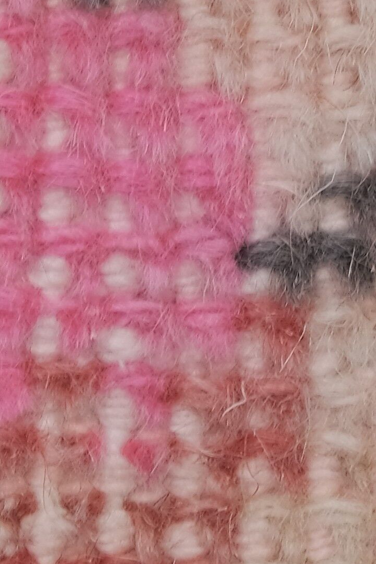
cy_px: 342
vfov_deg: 4.3
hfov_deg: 2.9
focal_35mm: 480
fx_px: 7522
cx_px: 209
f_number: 11
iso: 160
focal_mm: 55
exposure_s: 1/160
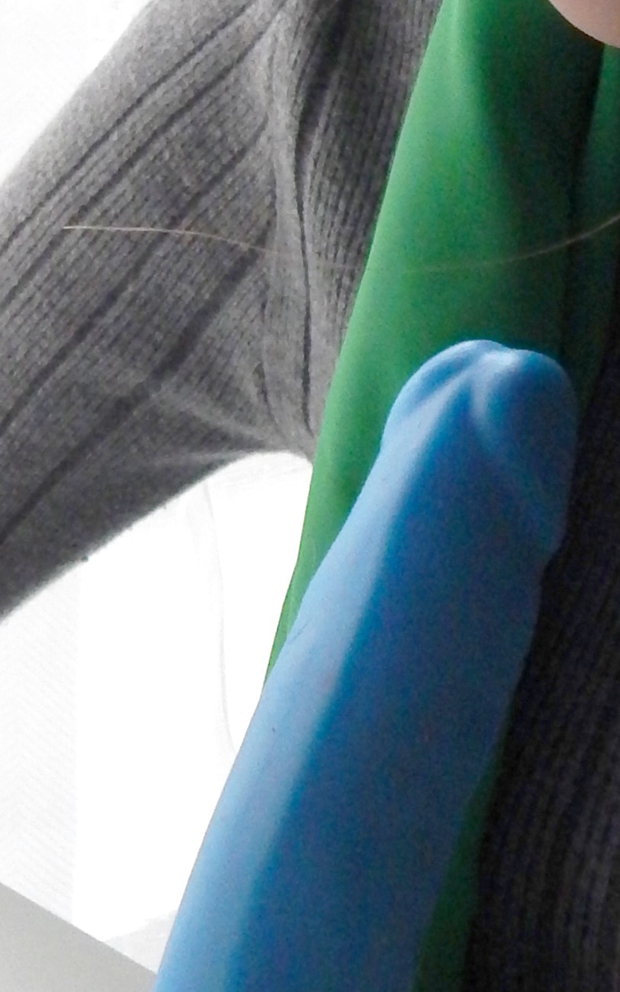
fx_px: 2326
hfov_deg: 15.1
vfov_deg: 23.2
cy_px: 36
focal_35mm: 86
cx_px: 487
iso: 400
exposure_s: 1/25
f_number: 3
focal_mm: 4
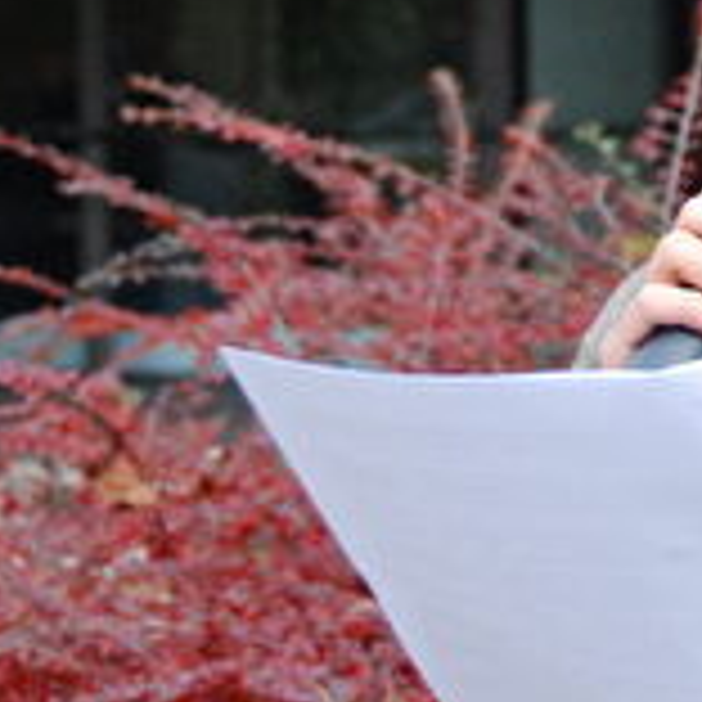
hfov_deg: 6.3
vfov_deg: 6.4
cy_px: 72
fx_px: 6310
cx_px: 1094
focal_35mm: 275
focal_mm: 56
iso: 1250
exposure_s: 1/800
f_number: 7.1
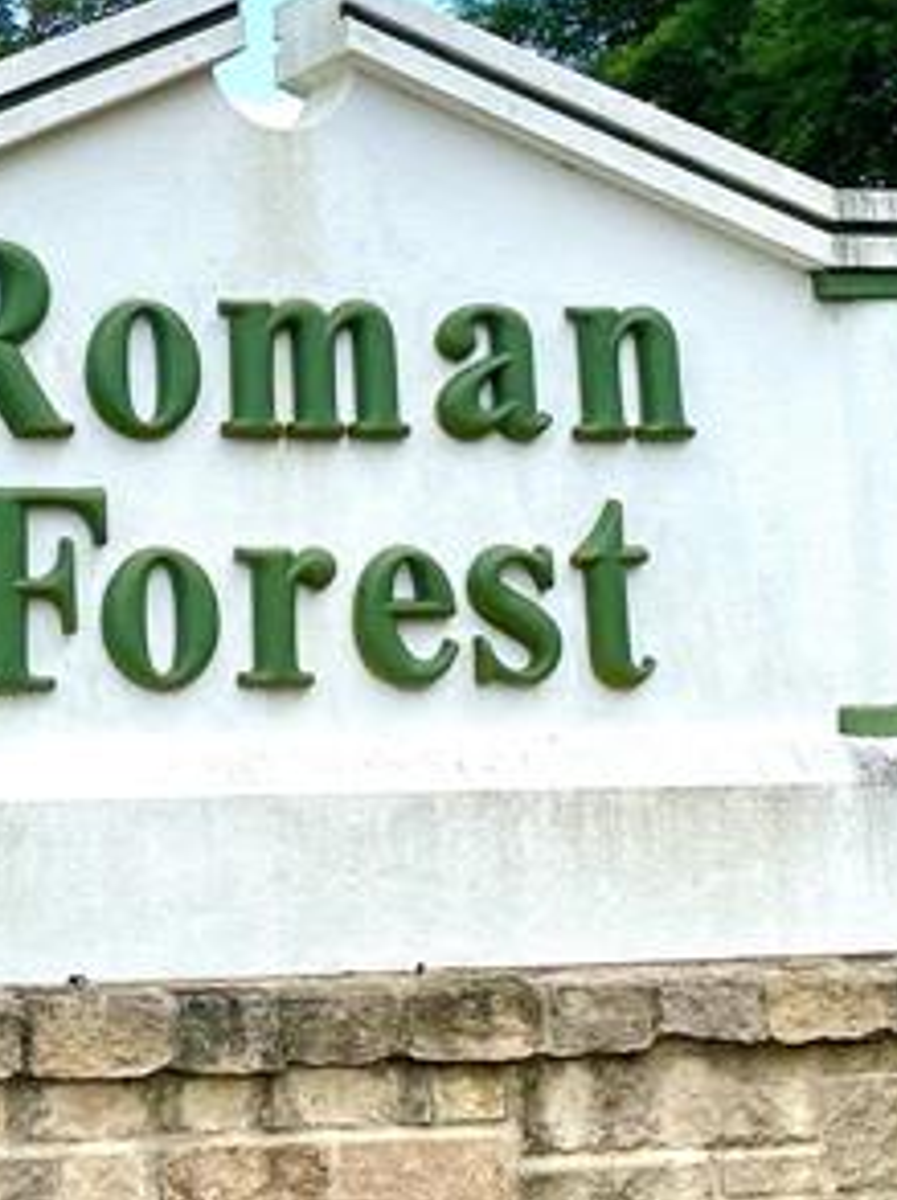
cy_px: 111
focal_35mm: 91
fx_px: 3151
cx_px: -29
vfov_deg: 21.1
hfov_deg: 15.8
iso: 32
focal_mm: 4.25
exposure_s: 1/2762
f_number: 1.8
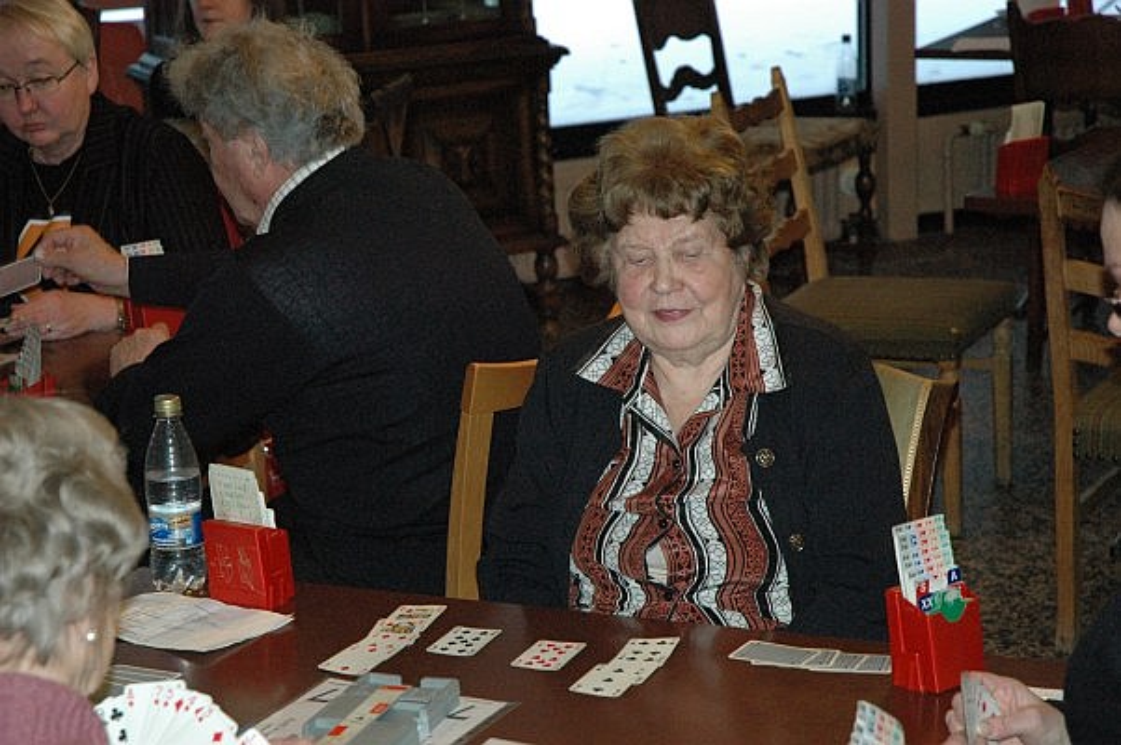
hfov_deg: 21.9
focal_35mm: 93
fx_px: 2893
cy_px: 372
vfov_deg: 14.7
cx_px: 560
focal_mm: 62
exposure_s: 1/60
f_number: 5
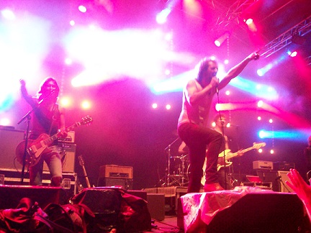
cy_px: 116
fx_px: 314
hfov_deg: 52.6
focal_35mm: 35
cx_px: 156
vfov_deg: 40.7
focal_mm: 5.8
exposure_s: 1/26.5
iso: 400
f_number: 2.8
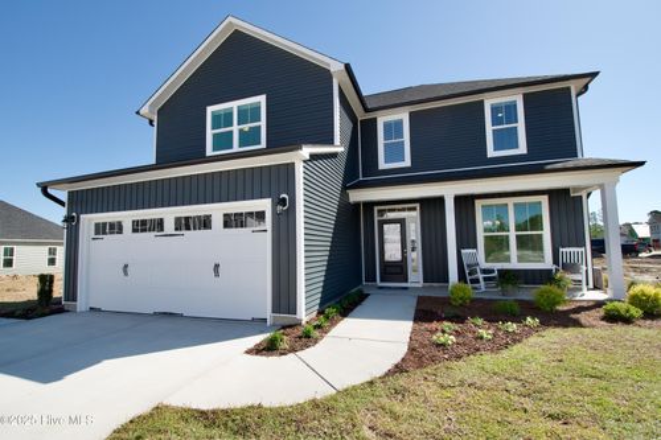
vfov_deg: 77.3
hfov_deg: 100.4
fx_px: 275
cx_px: 330
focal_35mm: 15
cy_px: 220
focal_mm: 10
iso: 200
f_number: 7.1
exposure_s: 1/400
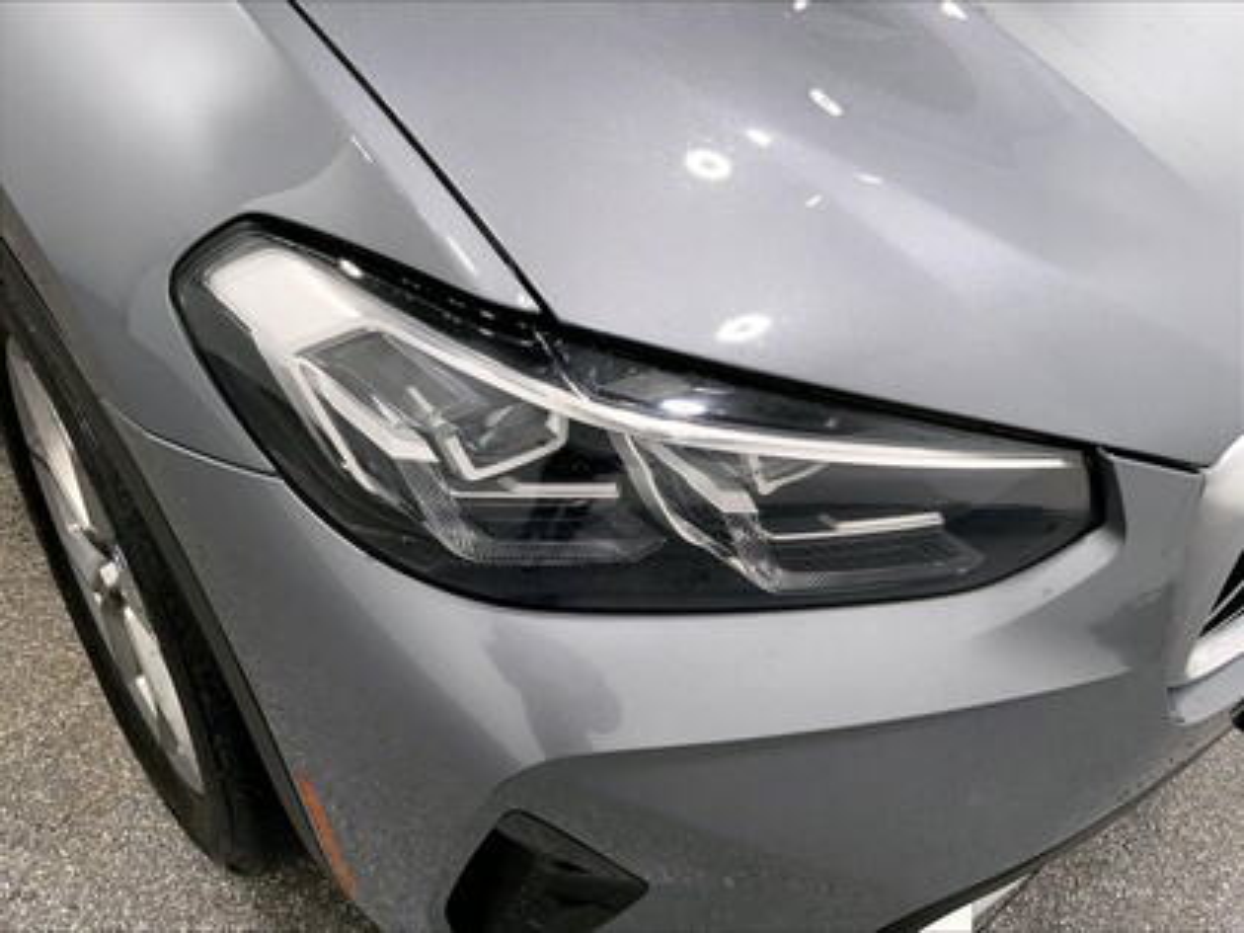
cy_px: 466
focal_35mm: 29
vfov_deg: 48.2
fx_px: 1042
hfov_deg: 61.7
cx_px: 622
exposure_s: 1/122
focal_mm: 3
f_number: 1.8
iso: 20
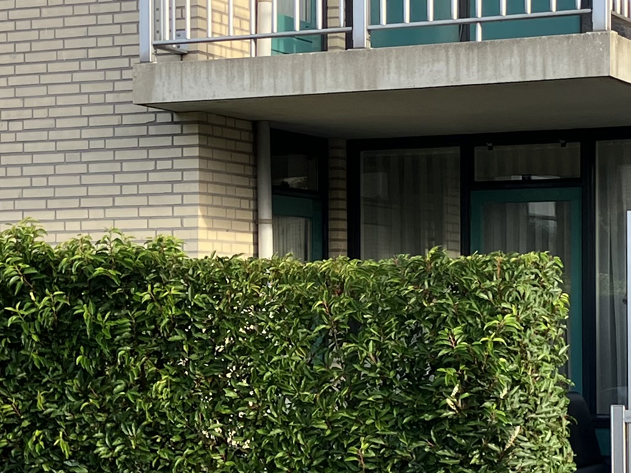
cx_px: 333
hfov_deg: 18.0
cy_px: 275
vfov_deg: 13.6
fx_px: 1987
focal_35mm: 109
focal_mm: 3.99
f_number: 1.8
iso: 32
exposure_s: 1/258
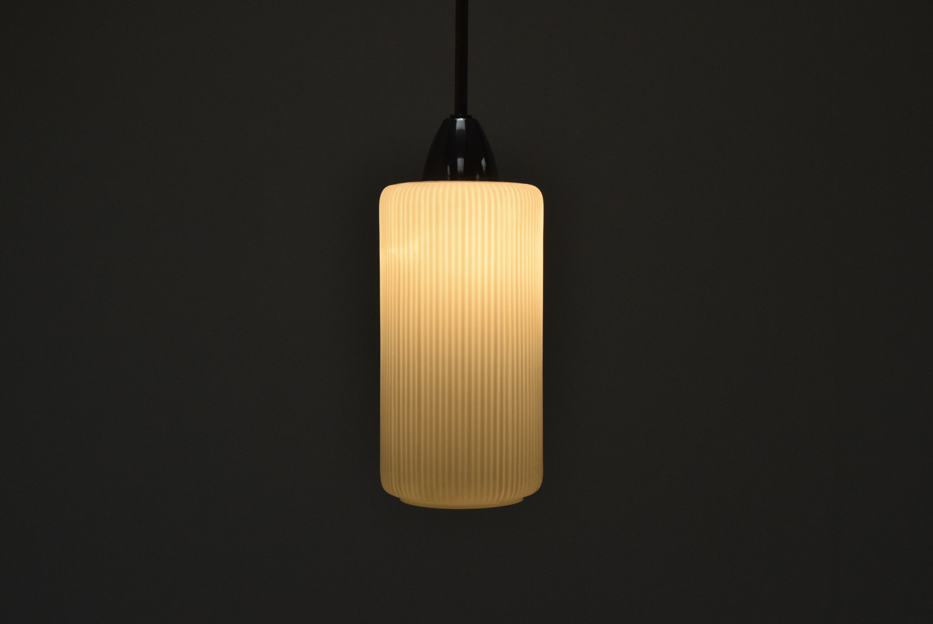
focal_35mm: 63
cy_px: 312
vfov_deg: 21.6
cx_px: 466
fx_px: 1634
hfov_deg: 31.9
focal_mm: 42
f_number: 11
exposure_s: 1/500
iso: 1600
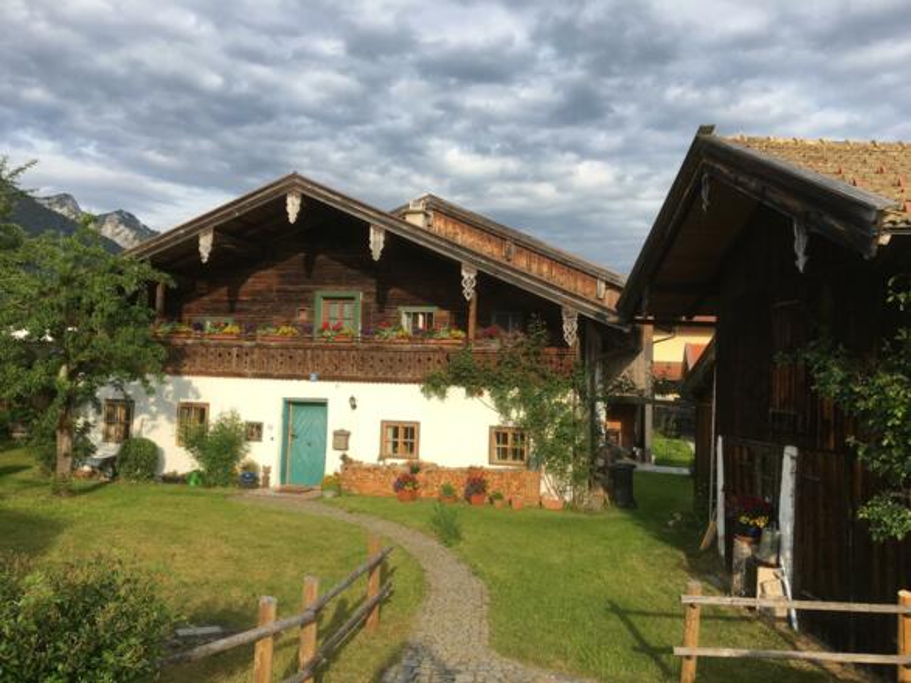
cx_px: 456
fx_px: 763
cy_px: 342
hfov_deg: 61.7
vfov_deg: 48.2
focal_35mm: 29
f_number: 2.2
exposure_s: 1/827
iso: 25
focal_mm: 4.15
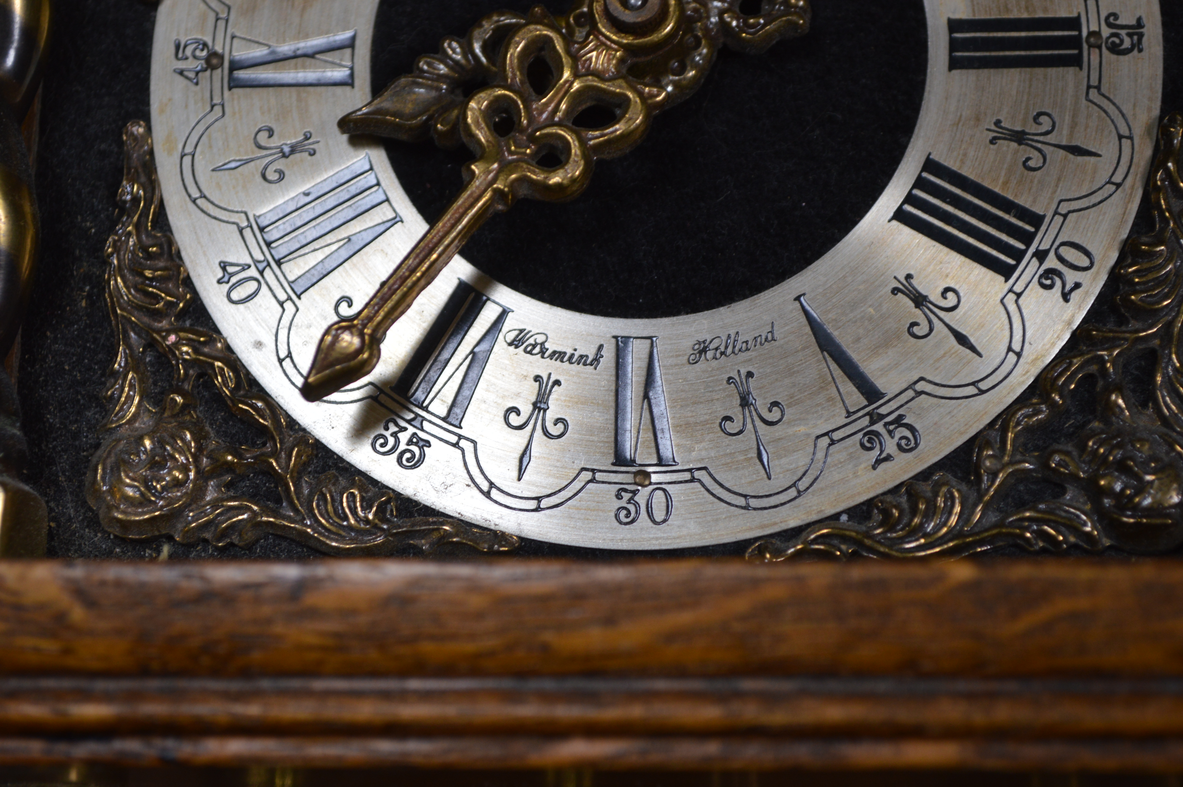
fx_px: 2265
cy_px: 394
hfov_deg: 29.3
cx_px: 592
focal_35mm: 69
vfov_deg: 19.7
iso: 360
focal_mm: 46
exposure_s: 1/125
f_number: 5.6
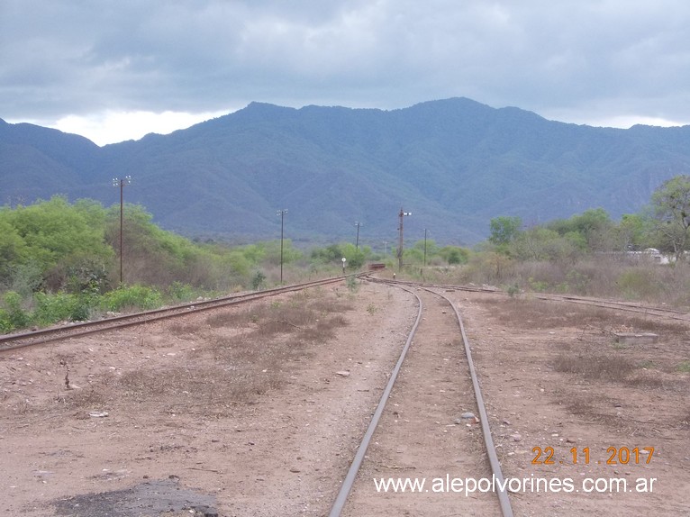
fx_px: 1415
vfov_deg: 20.7
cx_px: 345
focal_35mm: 71
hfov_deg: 27.4
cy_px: 258
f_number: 4.3
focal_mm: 10
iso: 200
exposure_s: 1/400
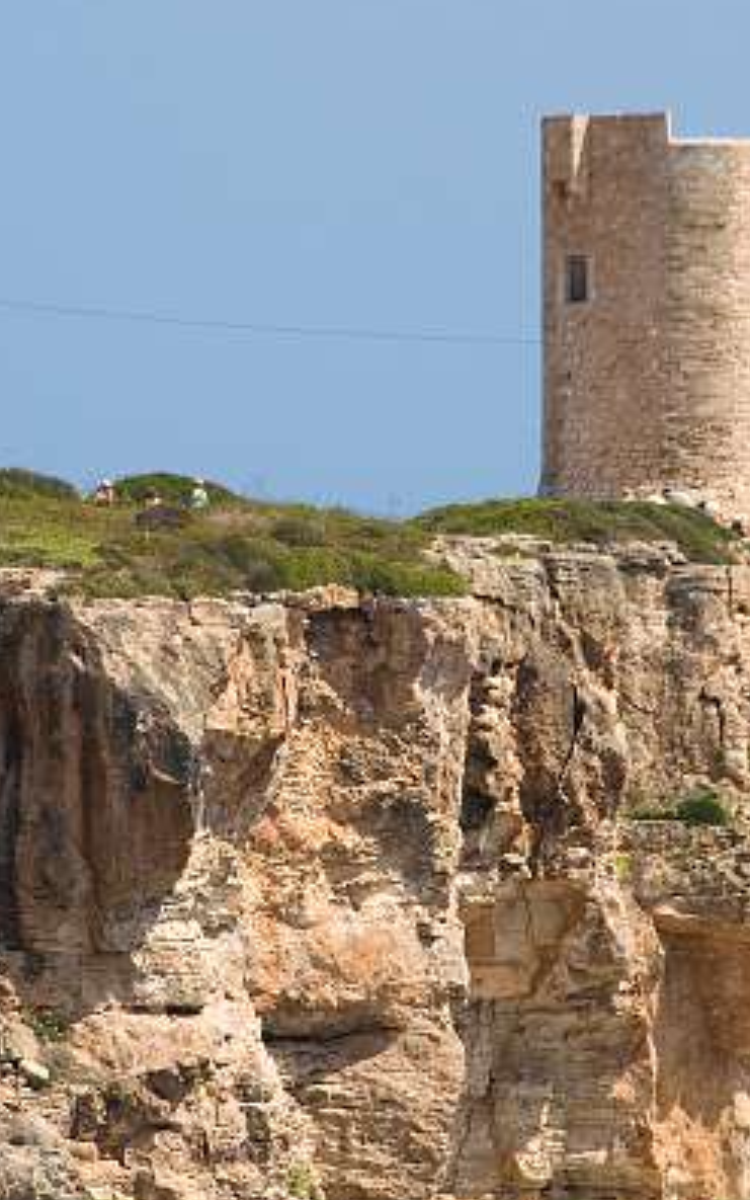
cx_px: 302
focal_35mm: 465
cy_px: 553
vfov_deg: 4.5
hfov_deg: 2.8
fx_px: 15202
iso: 200
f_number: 9
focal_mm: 200
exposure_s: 1/320
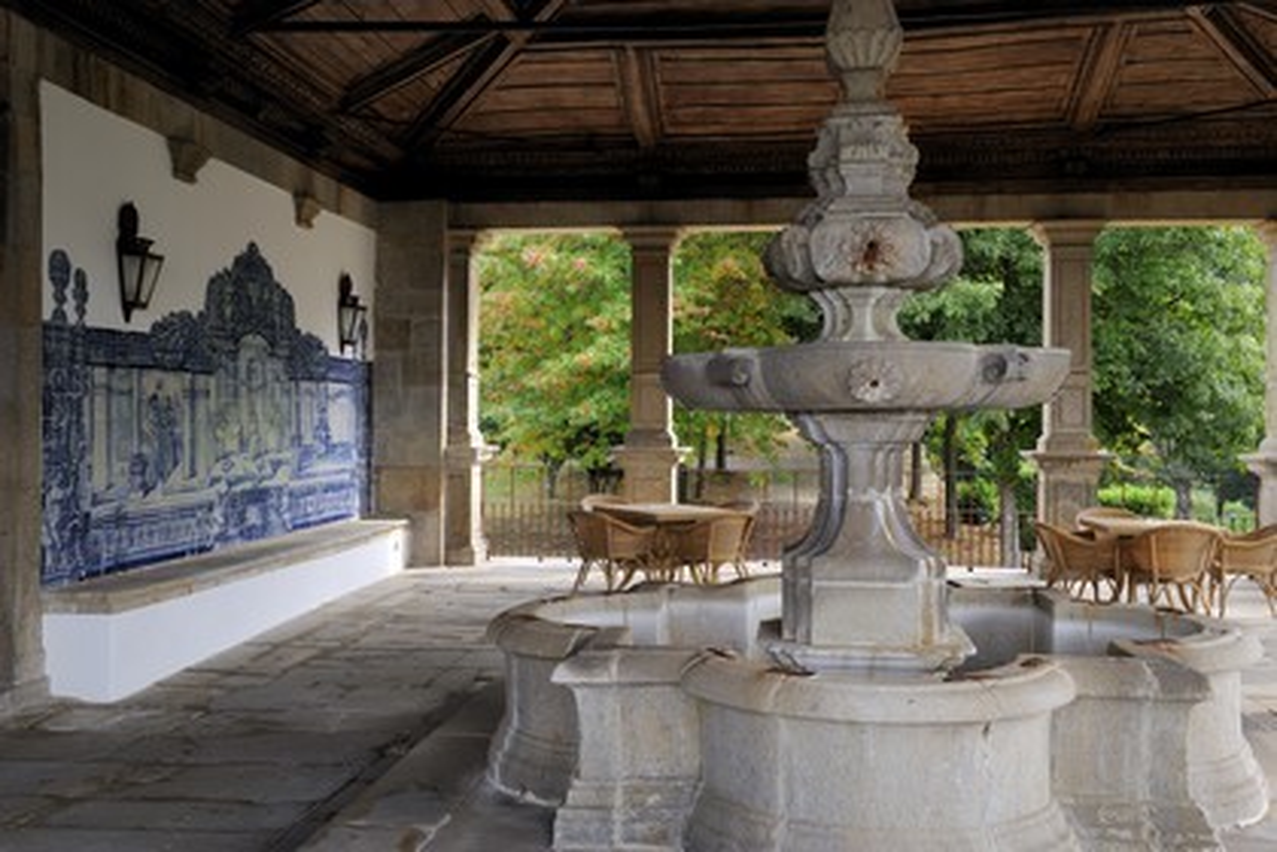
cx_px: 638
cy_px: 426
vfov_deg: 36.9
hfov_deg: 53.1
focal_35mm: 36
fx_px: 1277
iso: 400
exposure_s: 1/80
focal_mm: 36
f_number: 7.1
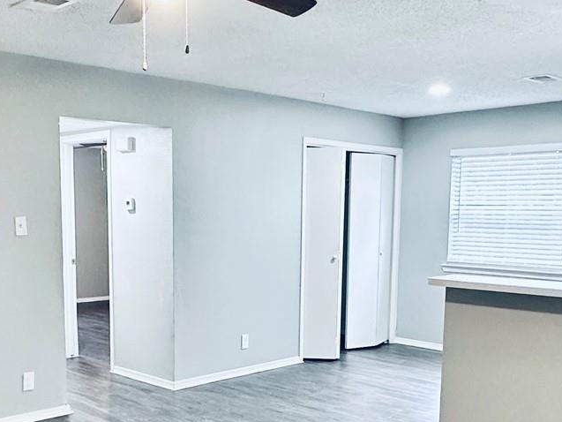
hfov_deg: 41.9
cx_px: 235
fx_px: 731
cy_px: 311
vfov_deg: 31.7
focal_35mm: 45
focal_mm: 2.22
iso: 500
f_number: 2.2
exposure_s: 1/60
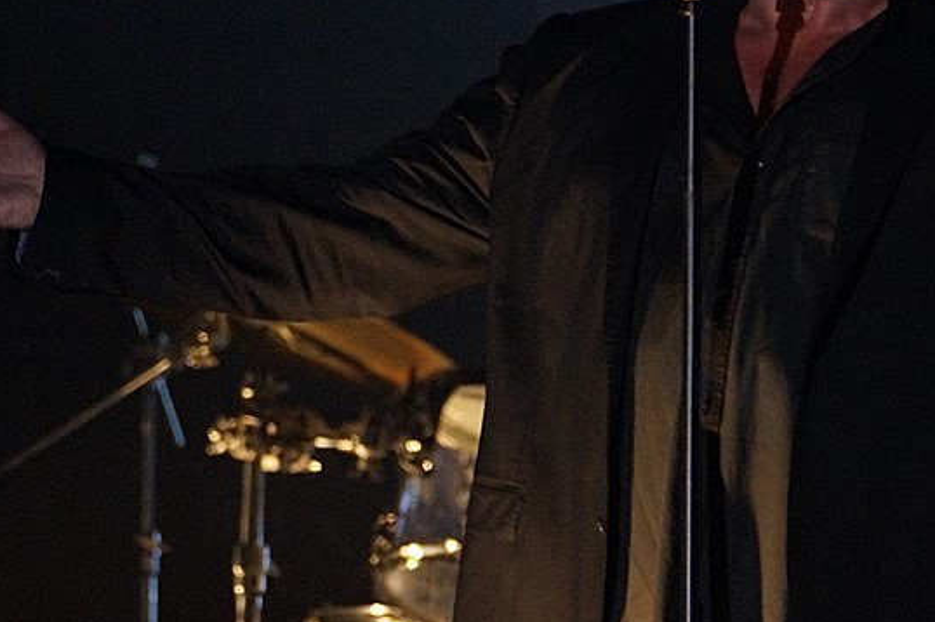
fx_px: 20738
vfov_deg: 1.7
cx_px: 662
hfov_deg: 2.6
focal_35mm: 799
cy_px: 125
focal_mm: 280
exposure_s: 1/125
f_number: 5.6
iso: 3200
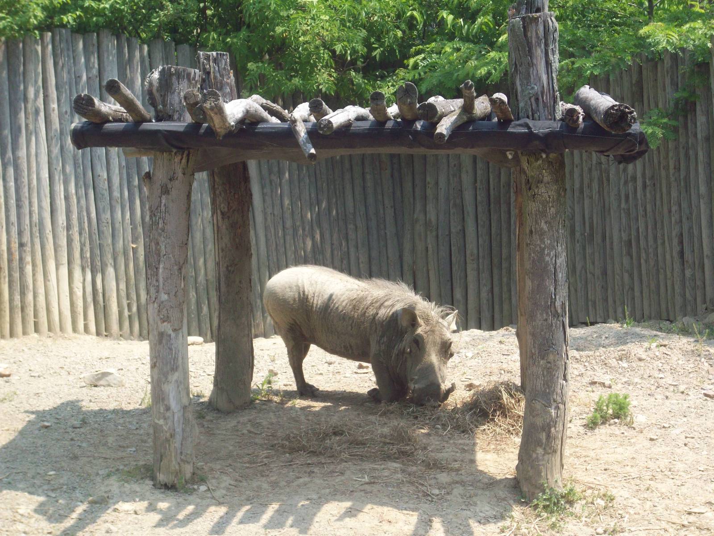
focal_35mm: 111
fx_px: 2290
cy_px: 268
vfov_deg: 13.3
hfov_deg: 17.7
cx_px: 357
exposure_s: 1/214
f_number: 5.2
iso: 80
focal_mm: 18.6
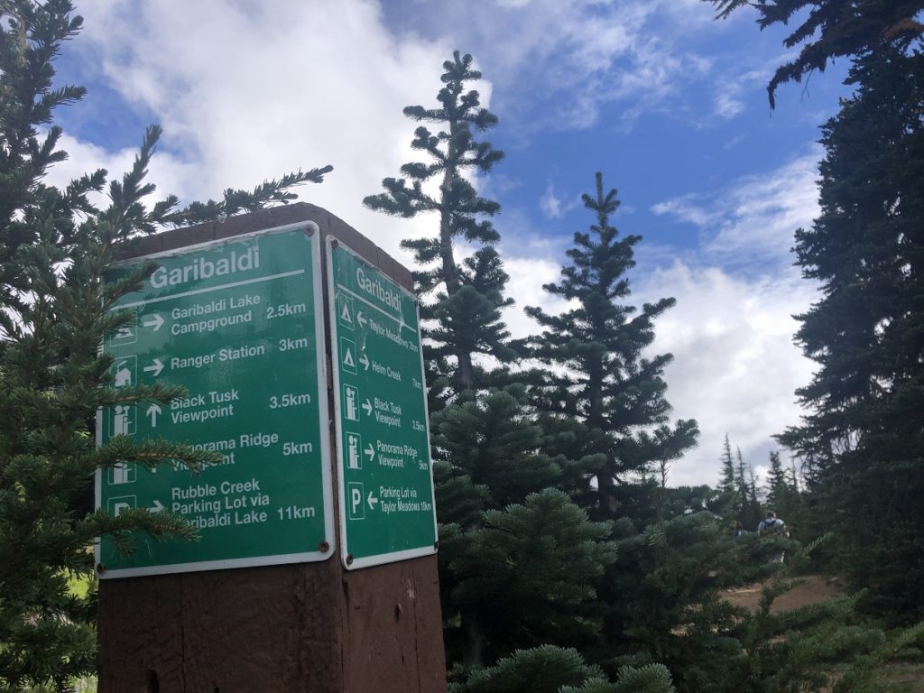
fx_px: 747
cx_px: 462
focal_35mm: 28
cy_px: 346
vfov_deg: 49.7
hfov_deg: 63.4
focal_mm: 3.99
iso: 20
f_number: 1.8
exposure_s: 1/2288
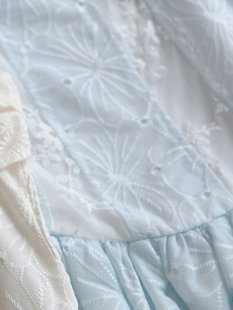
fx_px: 1122
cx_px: -35
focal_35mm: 125
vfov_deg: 15.7
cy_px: 227
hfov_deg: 11.6
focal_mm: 6.86
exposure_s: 1/308
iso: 80
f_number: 1.78
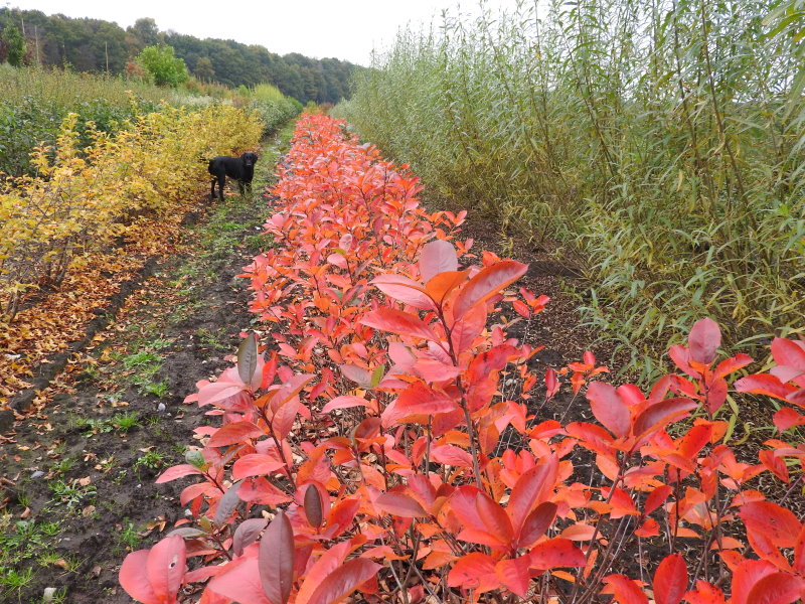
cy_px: 302
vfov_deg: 46.8
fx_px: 698
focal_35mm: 30
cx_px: 402
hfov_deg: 60.0
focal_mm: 5.4
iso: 100
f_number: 3.5
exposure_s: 1/100
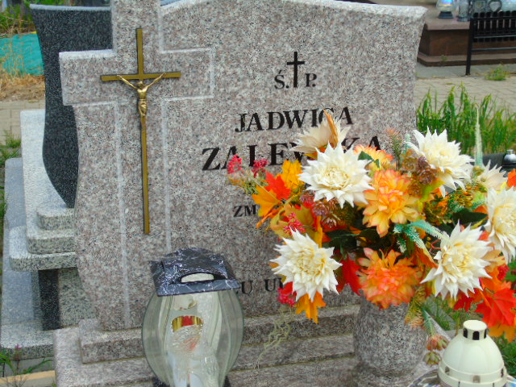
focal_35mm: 62
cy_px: 194
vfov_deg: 23.7
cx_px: 258
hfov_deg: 31.2
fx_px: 924
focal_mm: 11
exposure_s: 1/400
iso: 80
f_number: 4.5
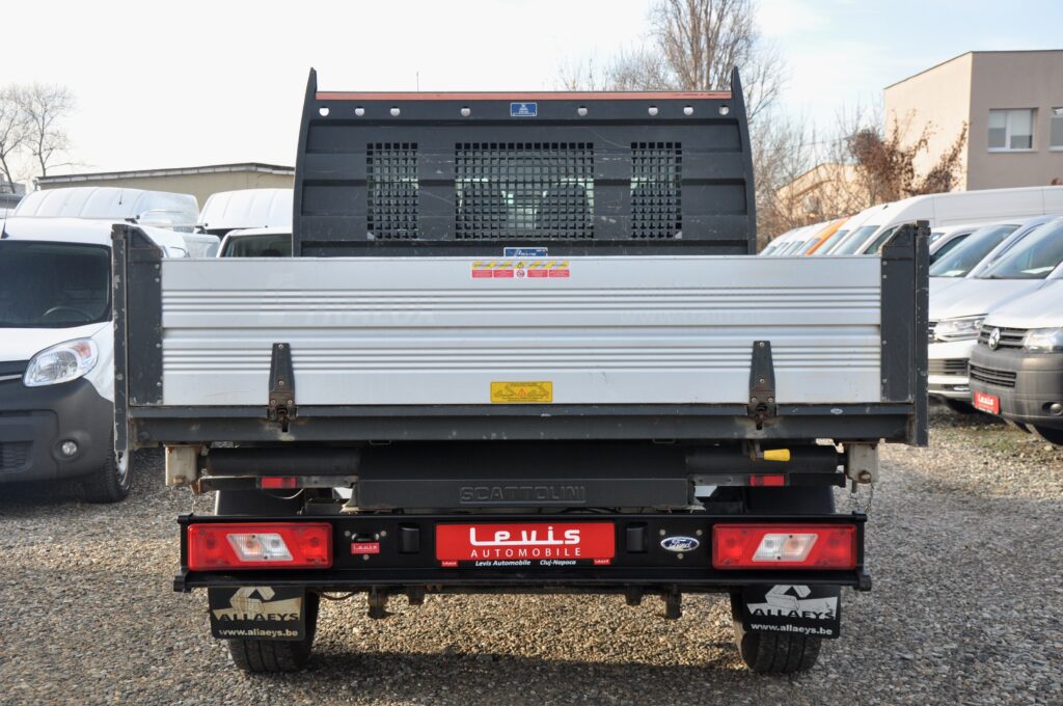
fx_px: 1504
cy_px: 353
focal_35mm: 51
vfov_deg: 26.4
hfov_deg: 38.9
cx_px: 532
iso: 500
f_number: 7.1
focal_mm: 34
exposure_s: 1/200
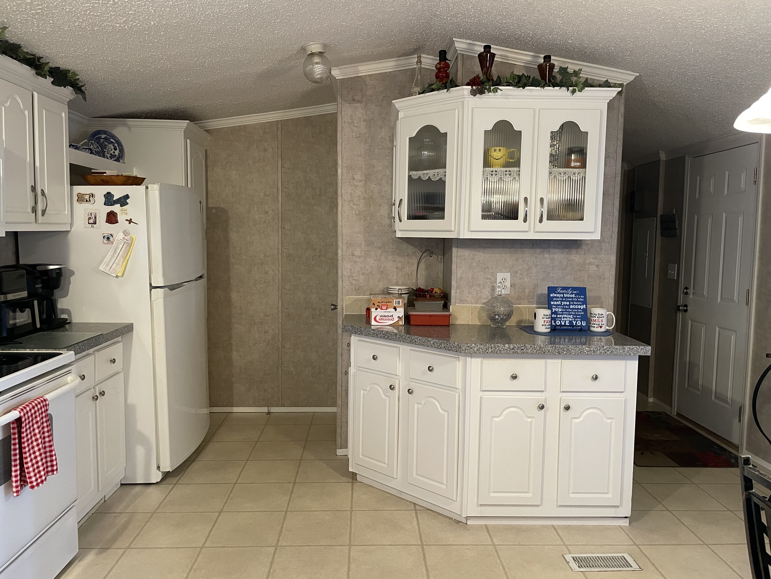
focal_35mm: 26
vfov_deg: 53.1
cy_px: 290
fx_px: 579
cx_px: 386
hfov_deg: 67.3
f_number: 1.6
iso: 250
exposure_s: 1/60
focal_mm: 4.2
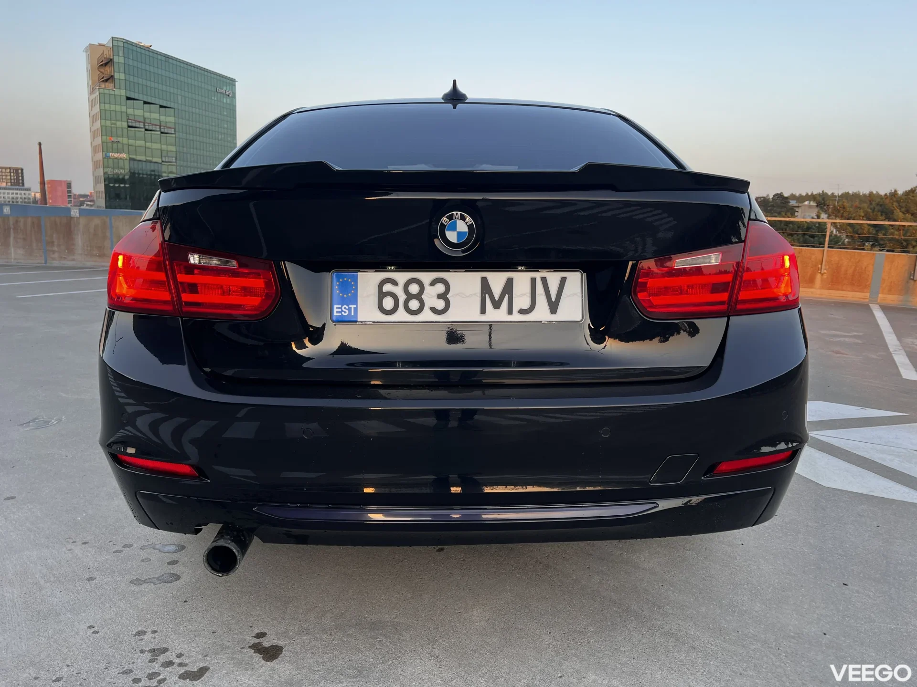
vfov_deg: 53.1
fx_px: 689
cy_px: 344
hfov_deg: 67.3
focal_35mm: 26
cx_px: 458
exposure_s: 1/178
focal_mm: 5.7
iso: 40
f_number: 1.5
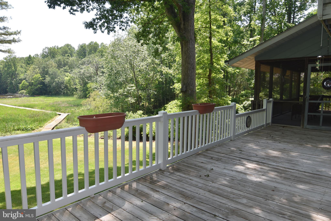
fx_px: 221
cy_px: 110
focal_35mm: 24
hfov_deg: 73.7
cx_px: 166
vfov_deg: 53.1
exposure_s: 1/160
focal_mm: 16
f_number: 6.3
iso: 100
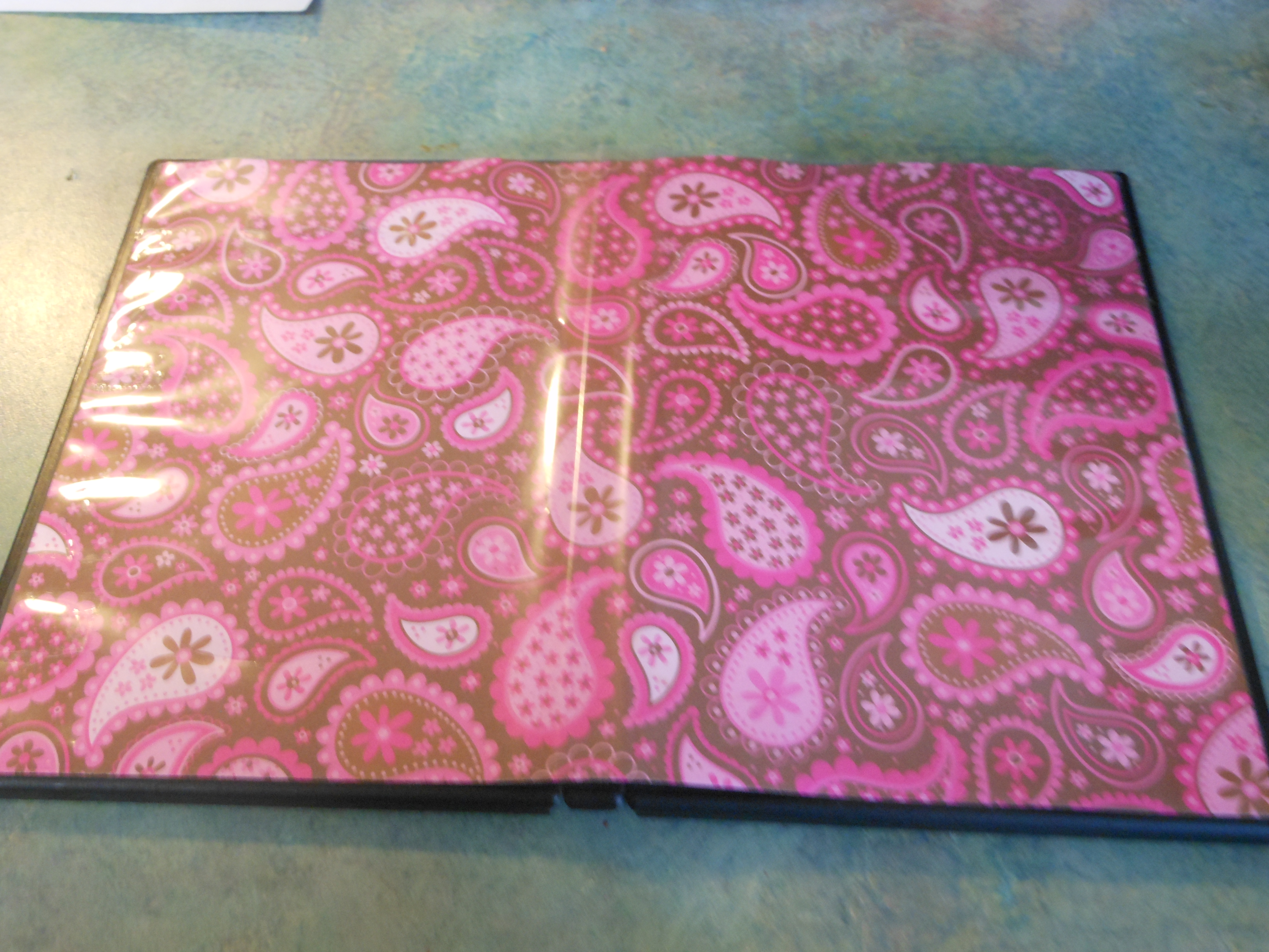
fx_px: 1210
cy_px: 476
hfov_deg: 55.4
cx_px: 634
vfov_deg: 42.9
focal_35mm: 33
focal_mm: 5.9
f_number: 4
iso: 400
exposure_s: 1/6
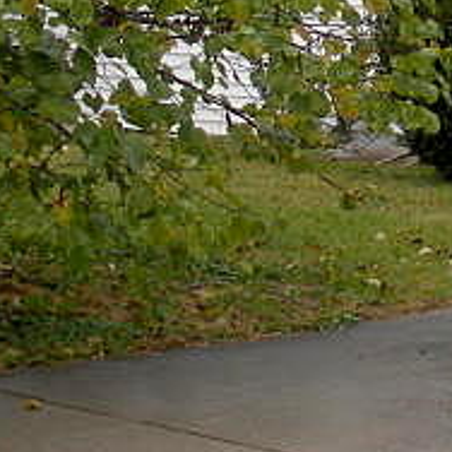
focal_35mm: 173
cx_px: 666
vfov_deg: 10.0
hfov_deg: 9.8
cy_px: -24
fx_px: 2556
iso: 98
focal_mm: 6.3
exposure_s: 1/56.8
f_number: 3.5
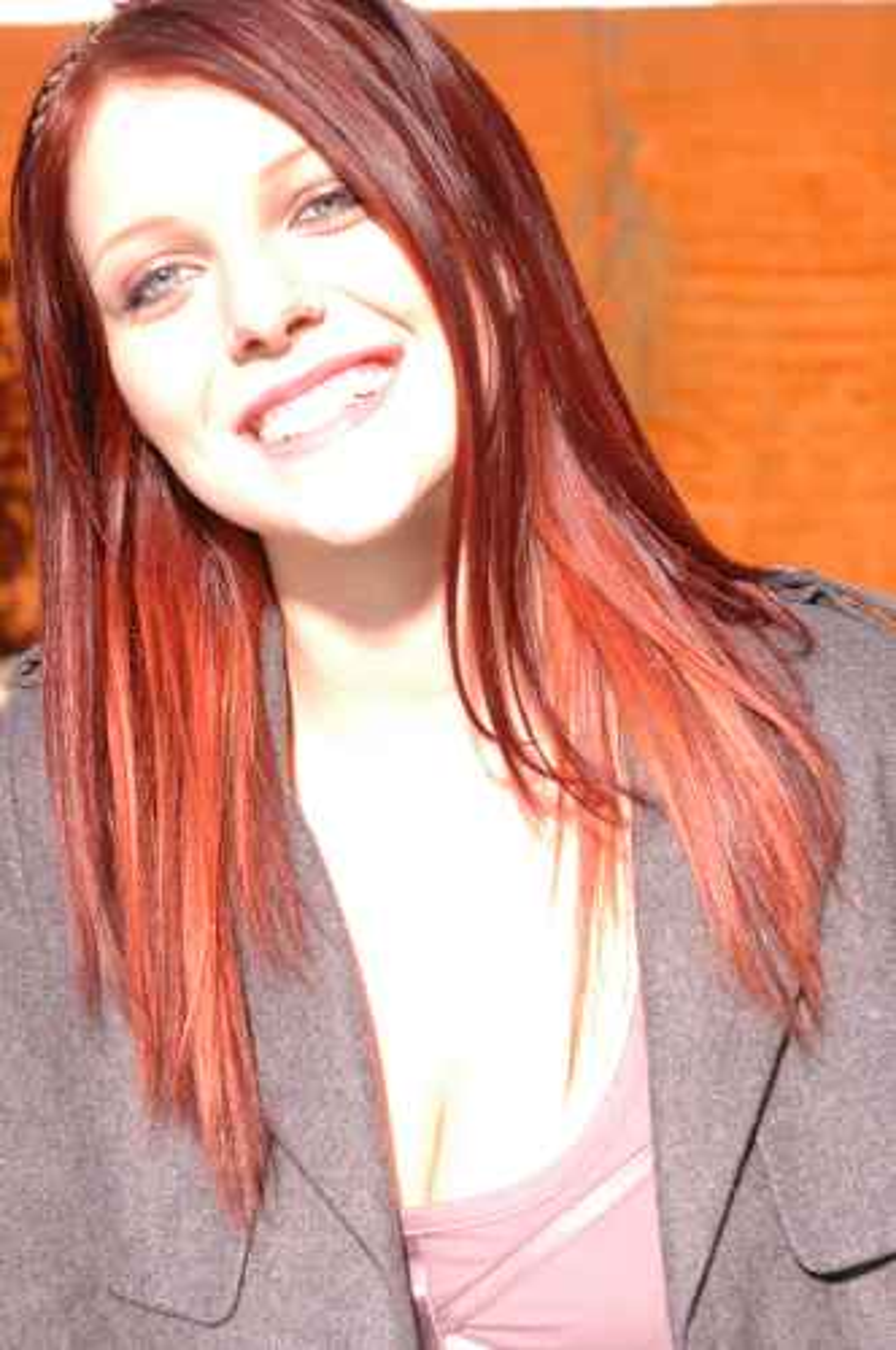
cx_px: 448
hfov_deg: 20.1
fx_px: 2527
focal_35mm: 68
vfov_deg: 29.9
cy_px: 675
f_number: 5
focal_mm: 45
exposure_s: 1/320
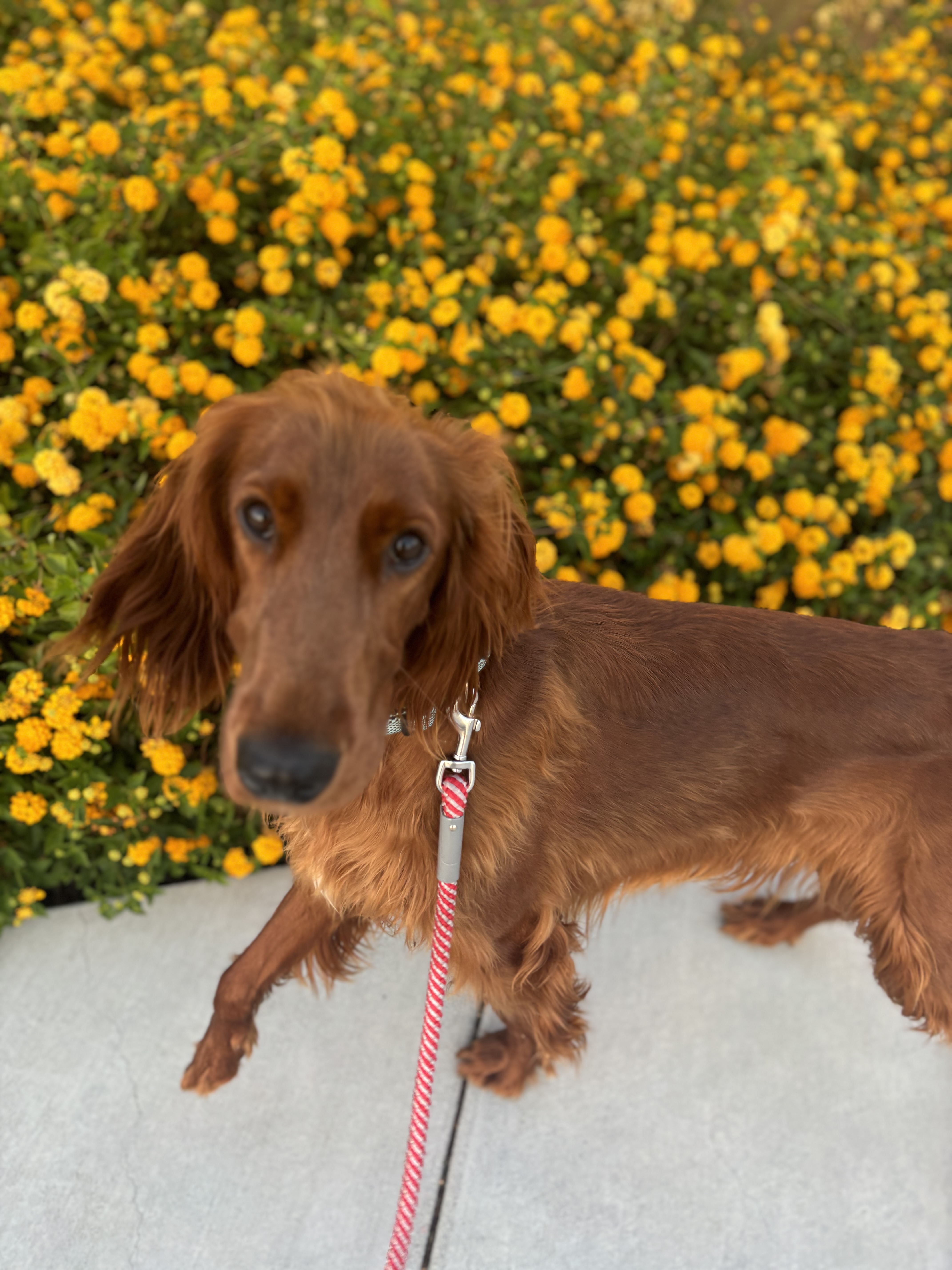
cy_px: 635
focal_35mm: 26
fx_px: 953
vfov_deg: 67.3
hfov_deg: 53.1
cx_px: 476
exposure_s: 1/121
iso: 100
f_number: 1.6
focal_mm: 5.96
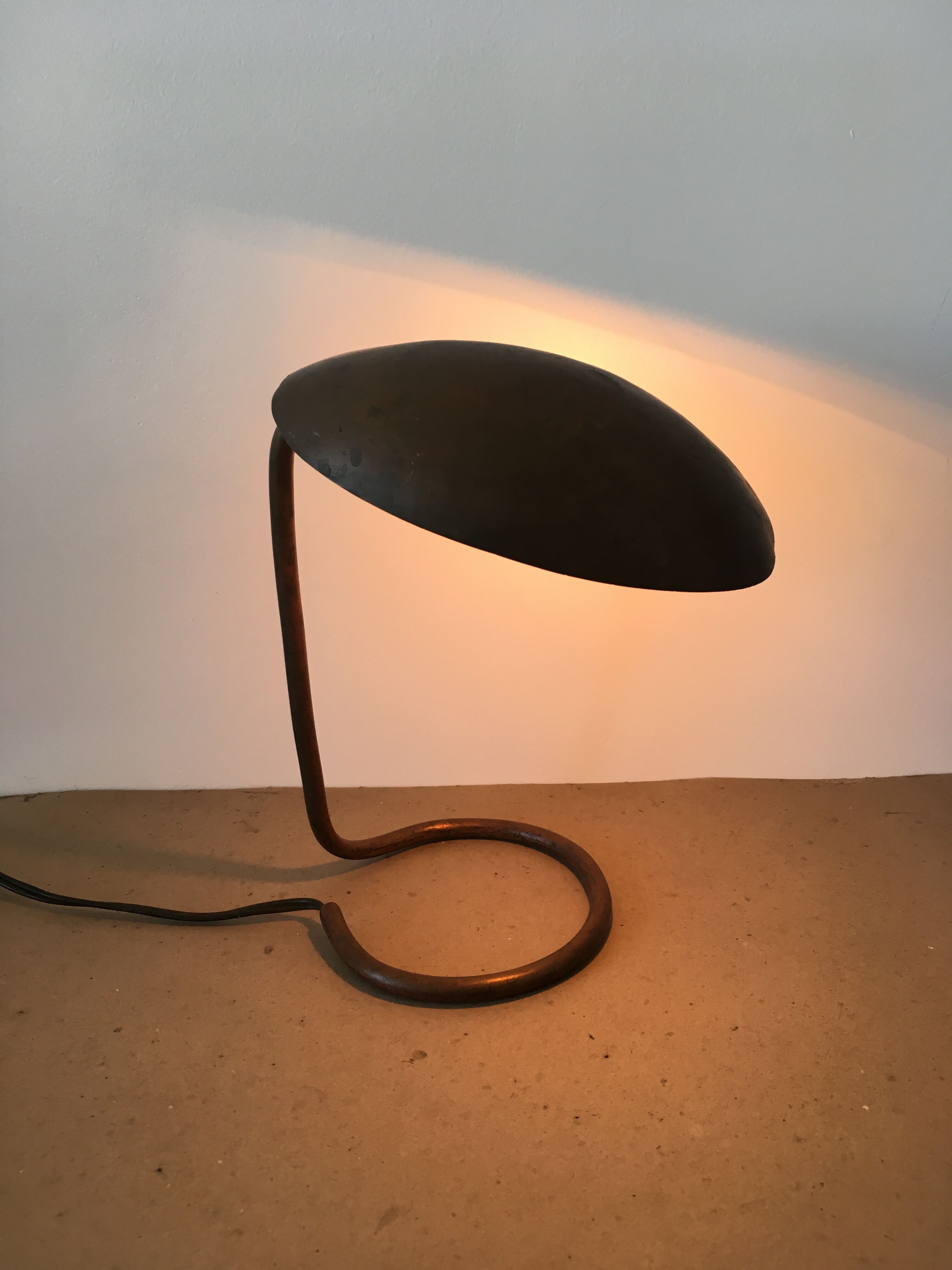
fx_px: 1063
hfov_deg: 48.2
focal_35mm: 29
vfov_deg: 61.7
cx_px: 476
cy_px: 635
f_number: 2.2
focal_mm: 4.15
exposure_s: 1/33
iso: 25
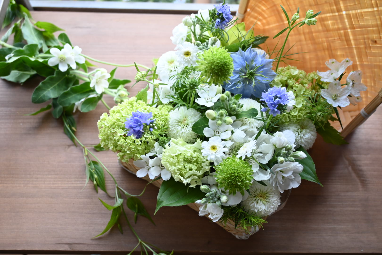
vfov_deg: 40.0
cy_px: 128
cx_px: 191
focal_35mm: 33
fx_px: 350
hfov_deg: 57.2
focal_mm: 22
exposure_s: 1/200
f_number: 4
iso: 400
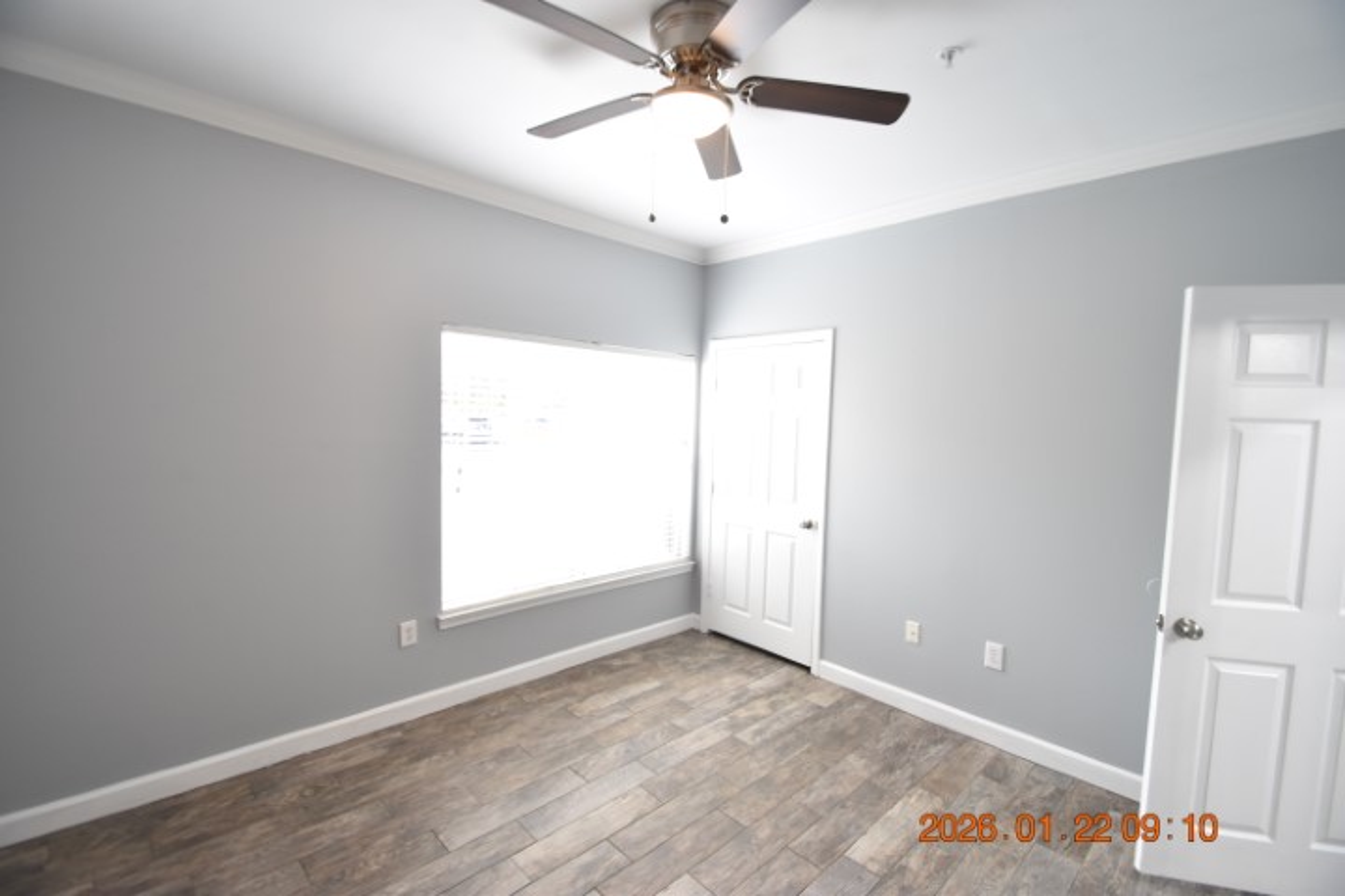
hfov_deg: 100.4
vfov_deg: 77.3
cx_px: 672
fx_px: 560
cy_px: 448
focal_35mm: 15
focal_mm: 10
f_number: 3.5
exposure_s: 1/45
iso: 800
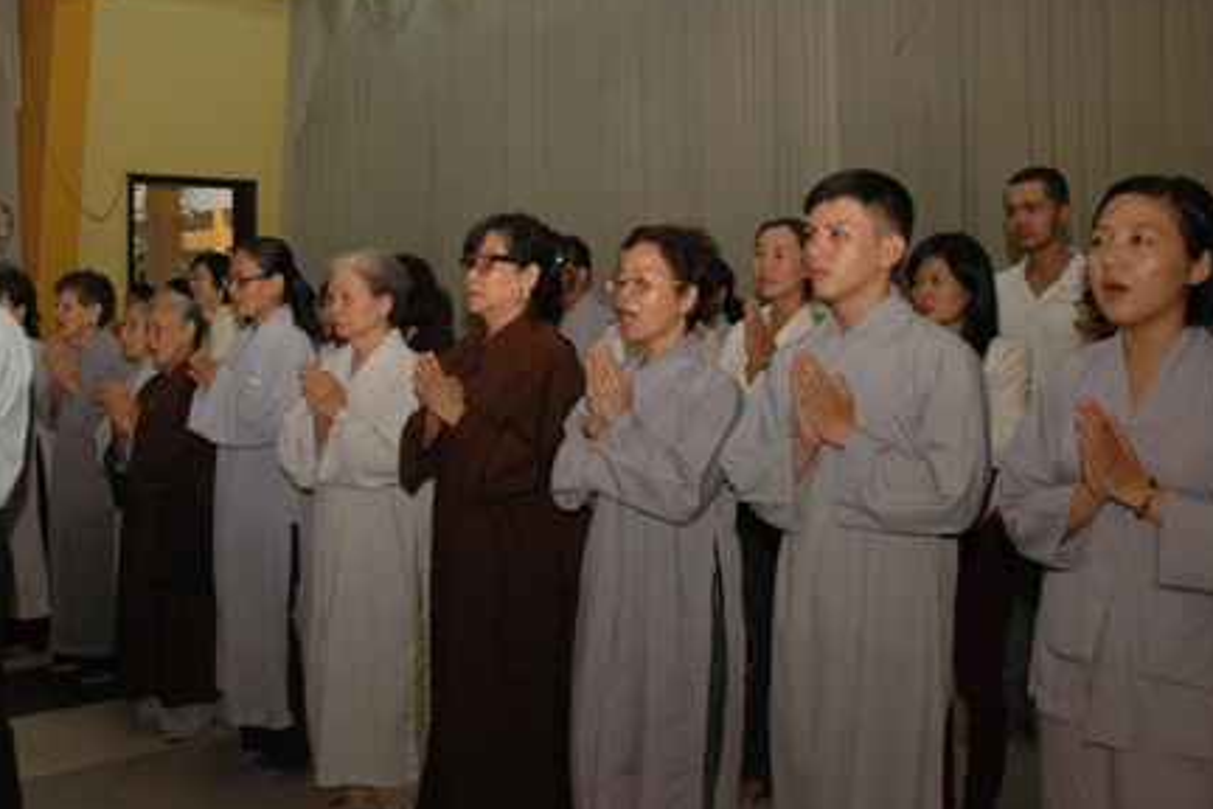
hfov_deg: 47.9
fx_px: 1348
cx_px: 441
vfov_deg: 33.0
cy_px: 250
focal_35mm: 40
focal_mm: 18
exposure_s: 1/60
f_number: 5
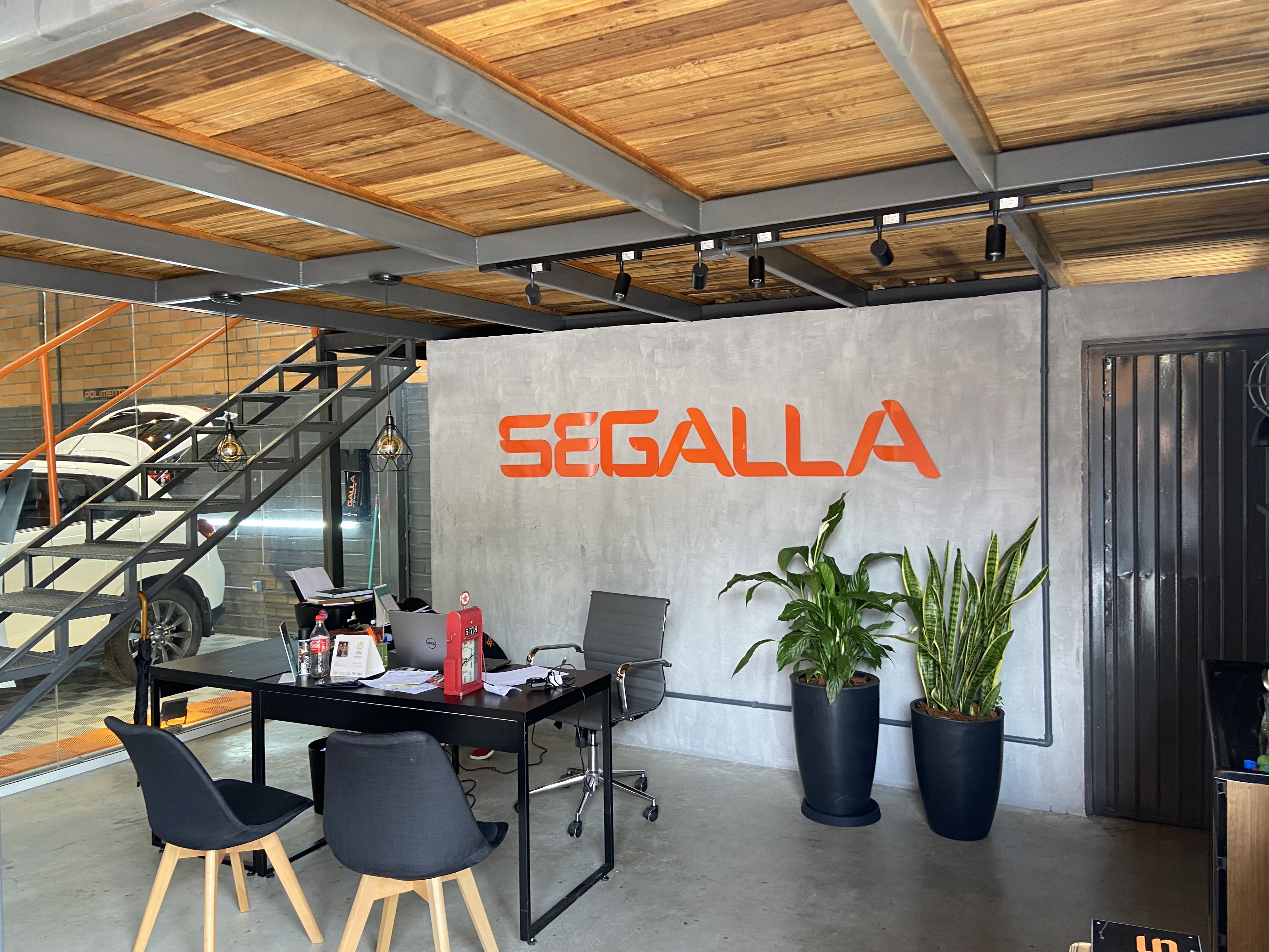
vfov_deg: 53.1
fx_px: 953
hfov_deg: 67.3
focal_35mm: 26
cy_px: 476
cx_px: 634
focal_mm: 4.25
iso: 100
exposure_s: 1/60
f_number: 1.8
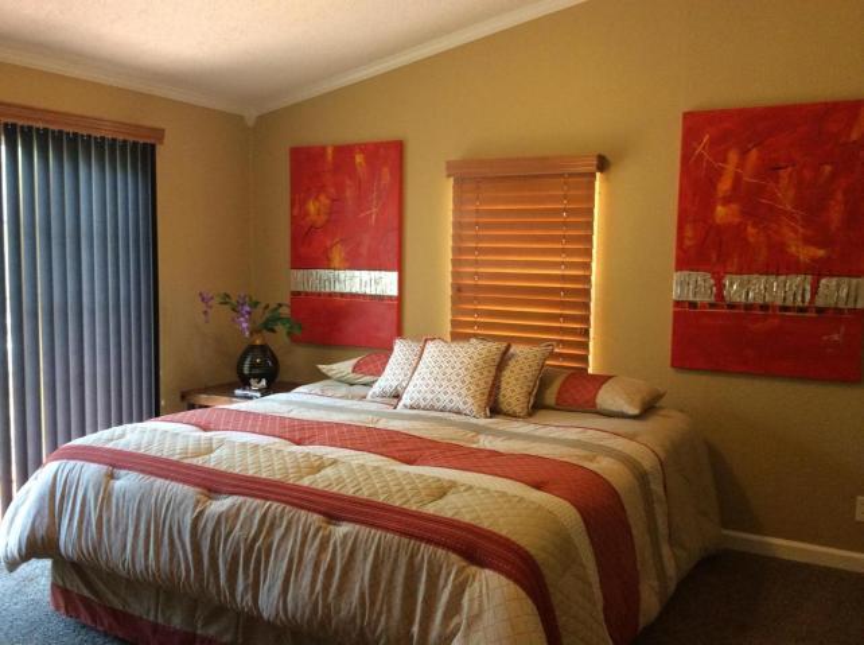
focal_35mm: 33
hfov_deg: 55.4
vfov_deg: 42.8
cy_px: 322
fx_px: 822
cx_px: 432
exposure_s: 1/24
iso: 200
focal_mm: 3.3
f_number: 2.4
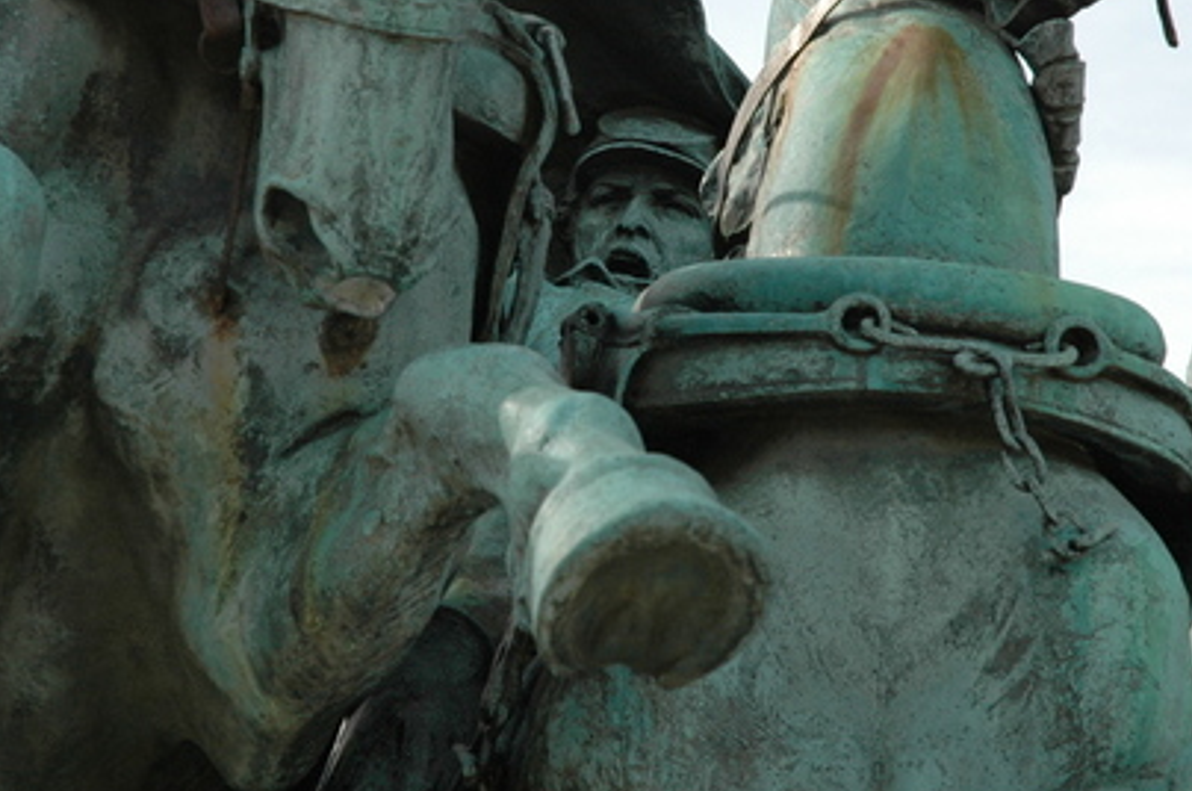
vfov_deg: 8.1
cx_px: 667
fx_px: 5587
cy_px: 218
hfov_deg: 12.2
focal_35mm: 169
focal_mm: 70
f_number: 7.1
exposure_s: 1/1000
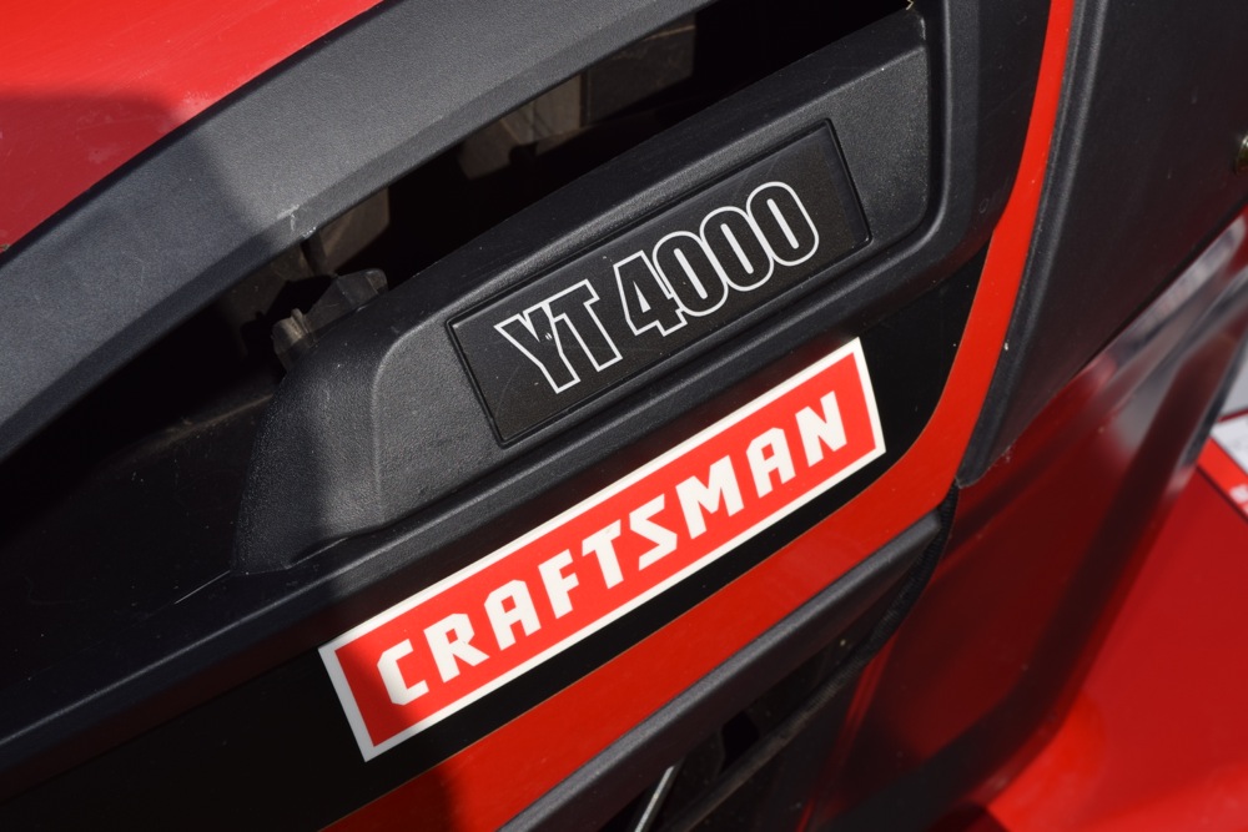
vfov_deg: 16.6
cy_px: 416
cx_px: 624
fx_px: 2860
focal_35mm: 82
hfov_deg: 24.6
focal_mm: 55
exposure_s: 1/200
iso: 100
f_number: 14
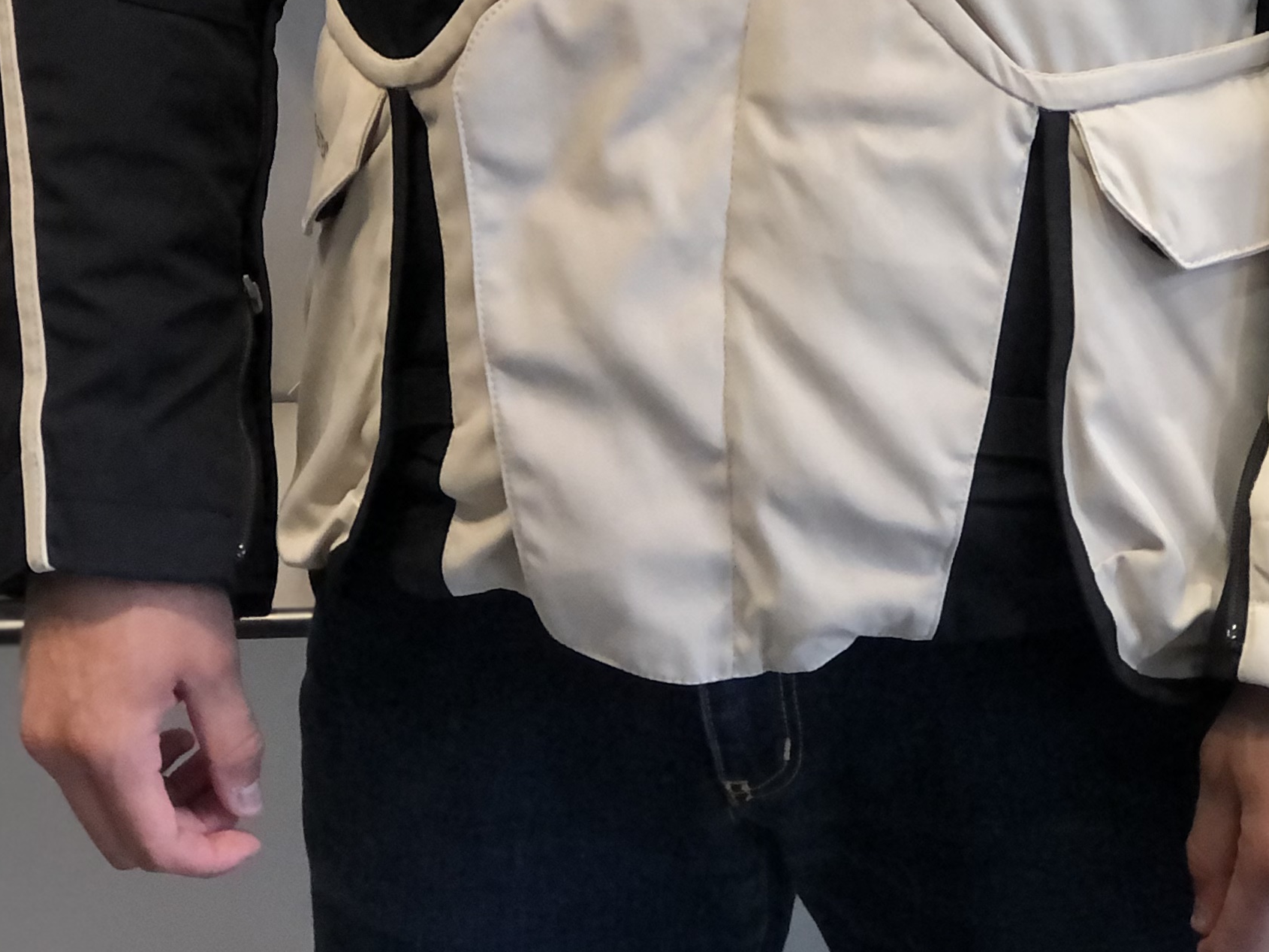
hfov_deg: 14.5
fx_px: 4985
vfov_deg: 10.7
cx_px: 638
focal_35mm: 136
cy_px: -172
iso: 64
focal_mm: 6.6
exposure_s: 1/30
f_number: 2.8
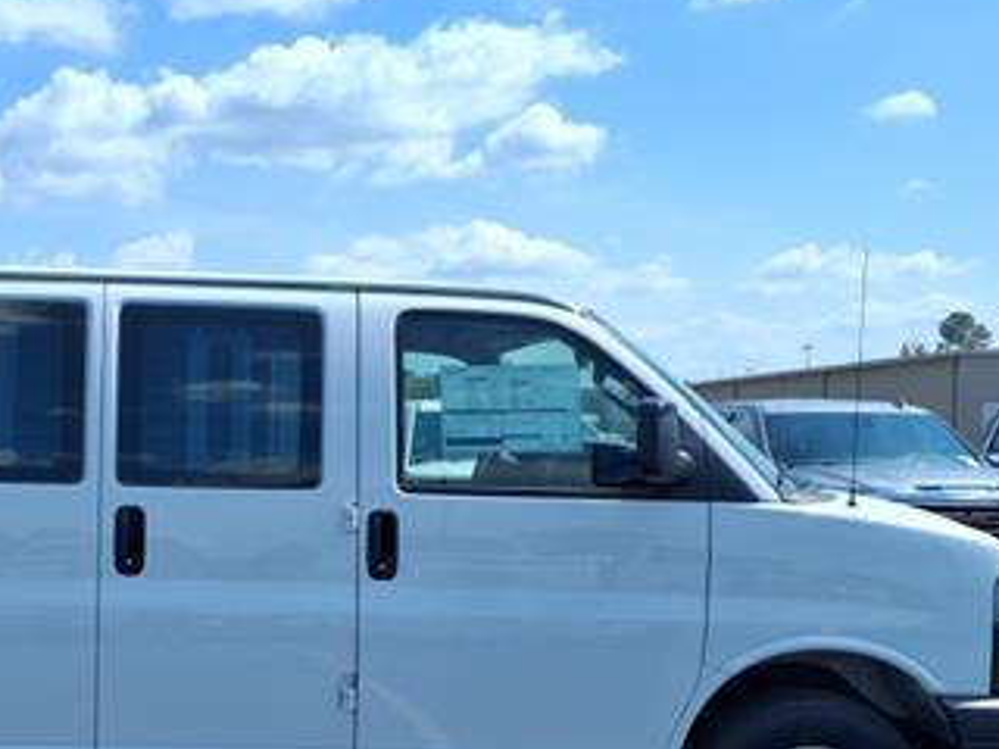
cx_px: 172
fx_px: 1558
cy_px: 527
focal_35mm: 54
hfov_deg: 34.2
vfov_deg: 26.8
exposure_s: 1/2500
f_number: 1.9
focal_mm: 3.58
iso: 40
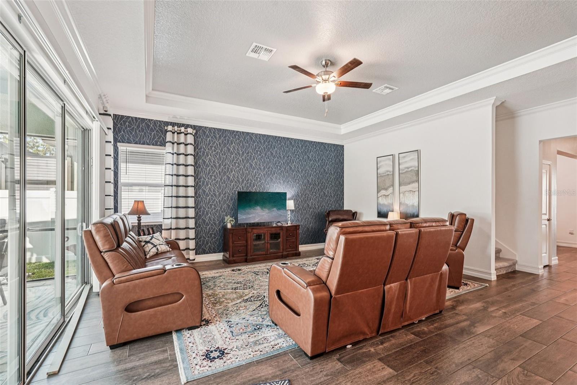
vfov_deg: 73.7
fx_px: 256
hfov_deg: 96.7
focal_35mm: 16
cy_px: 192
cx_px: 288
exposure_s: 1/8
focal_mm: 16
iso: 400
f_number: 8
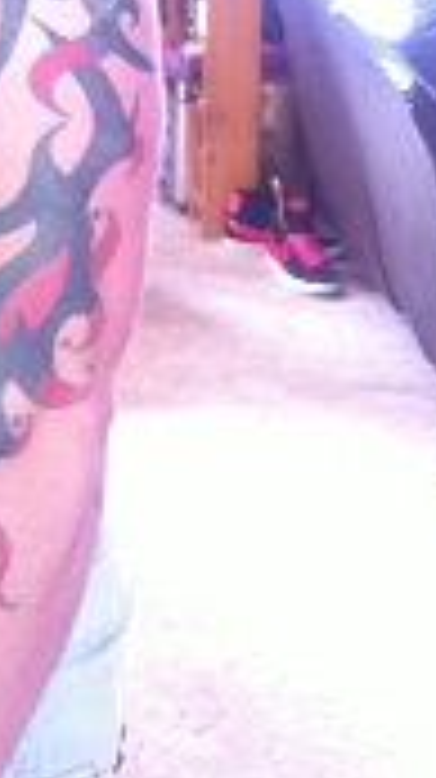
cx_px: -220
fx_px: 2122
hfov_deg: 11.3
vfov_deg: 20.4
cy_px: 85
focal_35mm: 103
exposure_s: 1/15
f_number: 2.8
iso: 320
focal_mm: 3.85
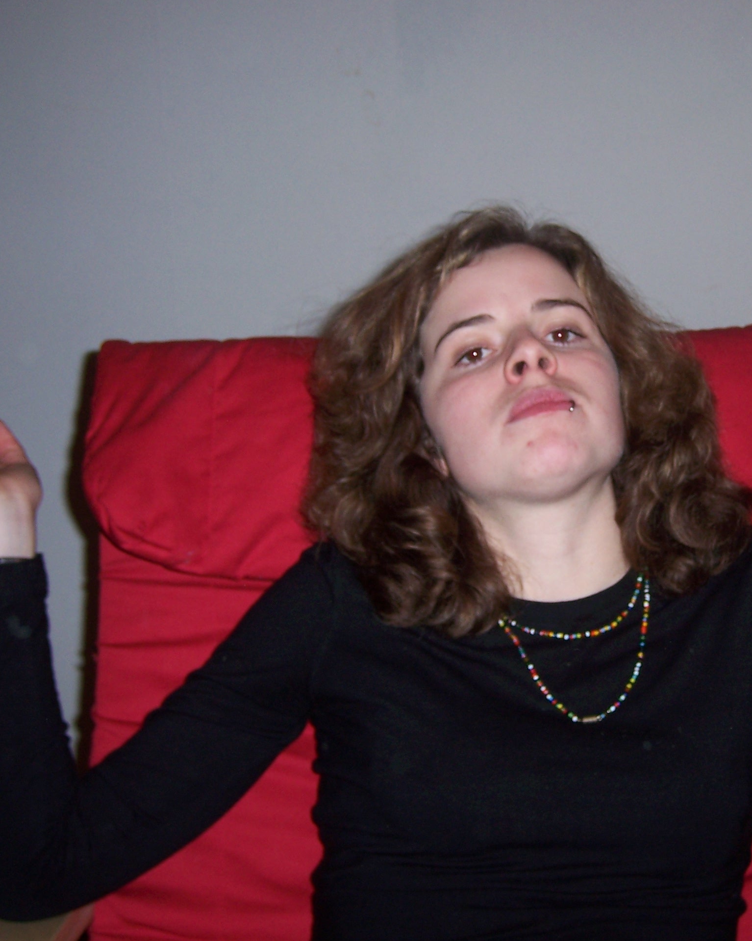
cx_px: 553
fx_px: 1642
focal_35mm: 59
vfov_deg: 32.0
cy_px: 470
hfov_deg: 25.5
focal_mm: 7.7
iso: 80
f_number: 3.2
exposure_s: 1/60
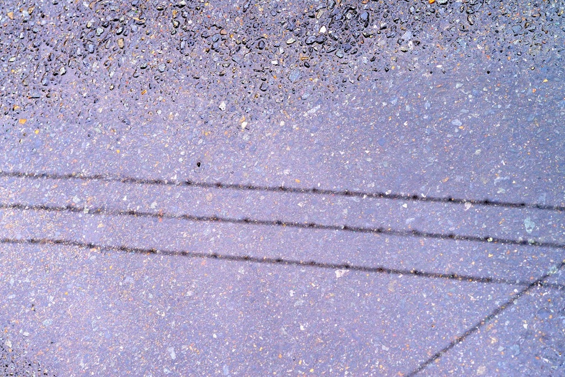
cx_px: 282
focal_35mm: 70
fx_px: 1099
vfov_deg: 19.5
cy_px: 188
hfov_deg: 28.8
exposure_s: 1/40
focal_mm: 70
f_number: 11
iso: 1600
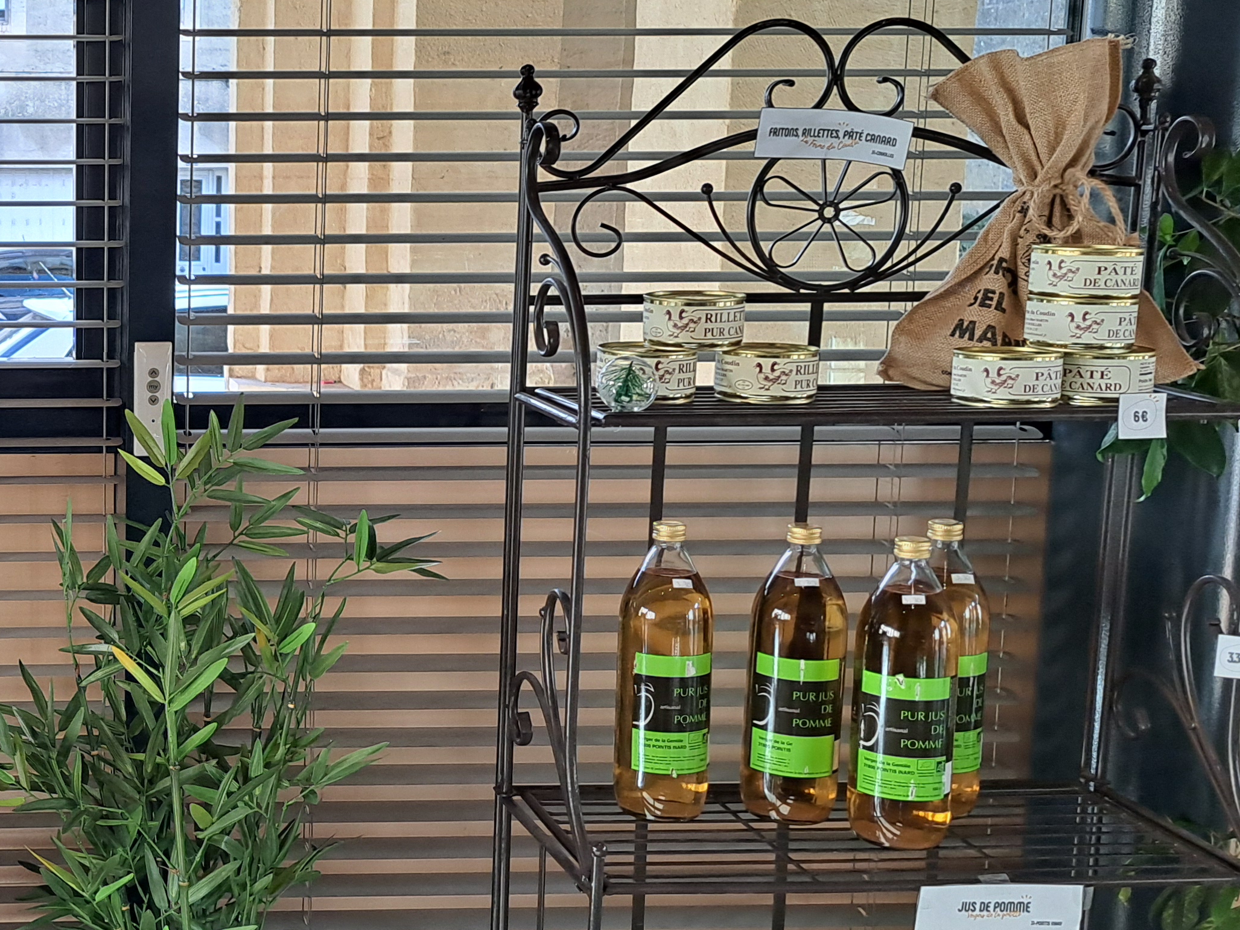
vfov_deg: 27.0
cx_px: -10
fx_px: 1934
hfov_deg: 32.6
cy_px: 473
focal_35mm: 54
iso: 50
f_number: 1.8
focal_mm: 5.23
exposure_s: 1/100
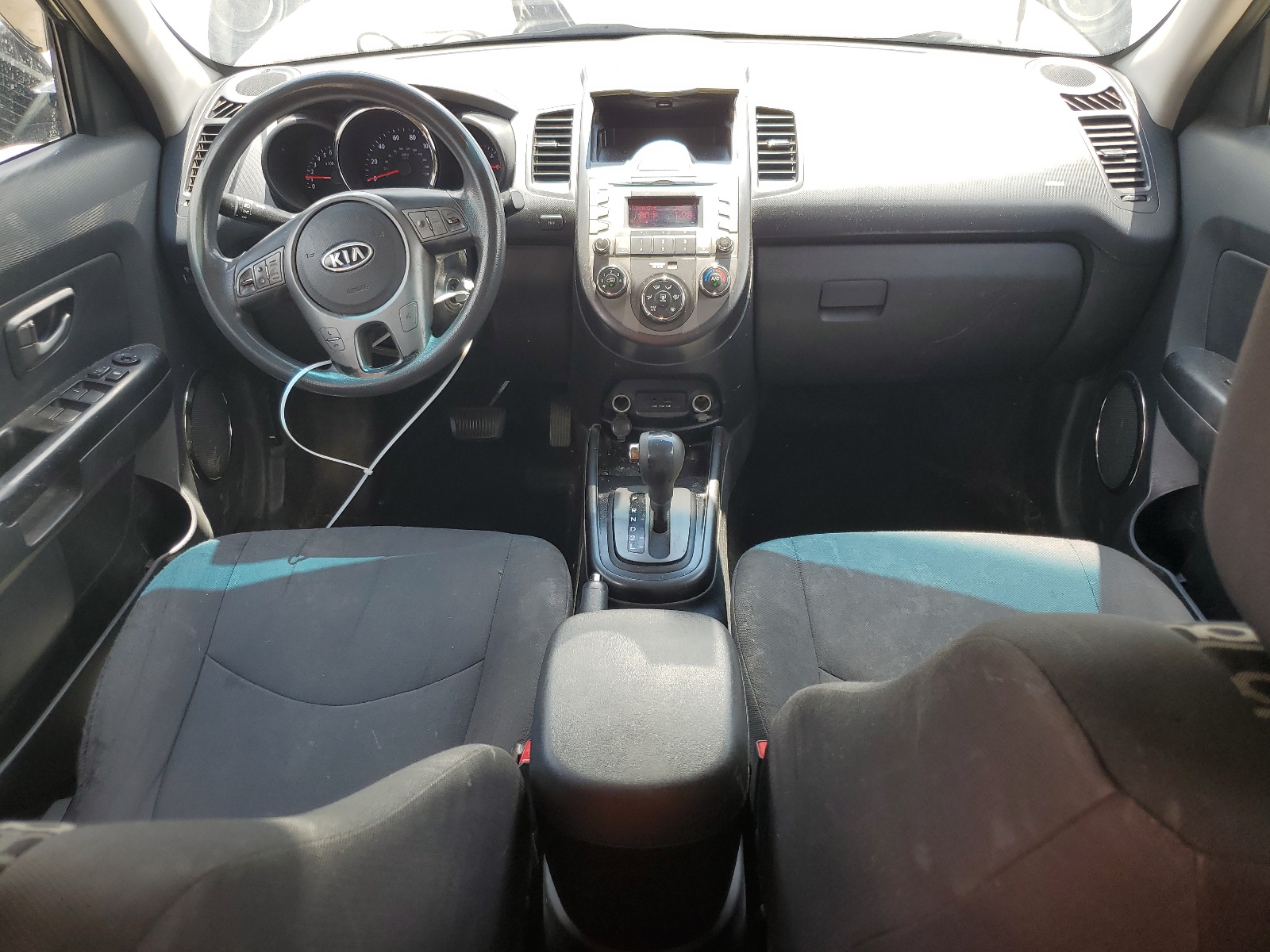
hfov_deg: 67.3
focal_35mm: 26
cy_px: 476
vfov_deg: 53.1
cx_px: 635
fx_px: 954
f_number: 1.5
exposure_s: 1/270
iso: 50
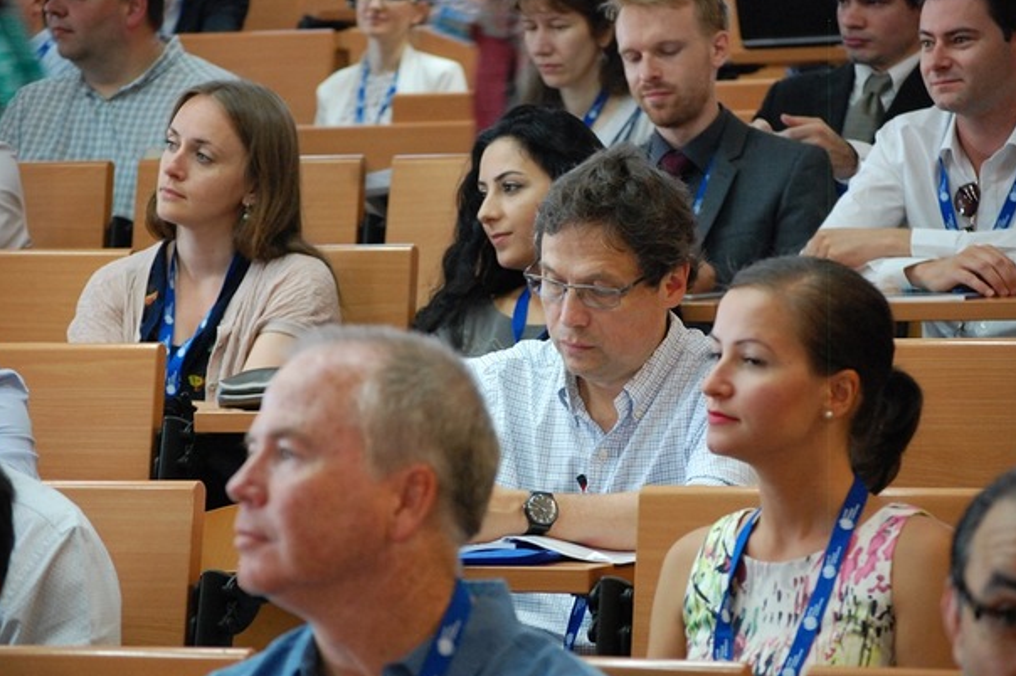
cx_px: 510
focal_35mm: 143
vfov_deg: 9.6
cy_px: 338
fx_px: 4033
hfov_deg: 14.4
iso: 1400
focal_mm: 92
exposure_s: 1/30
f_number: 4.5
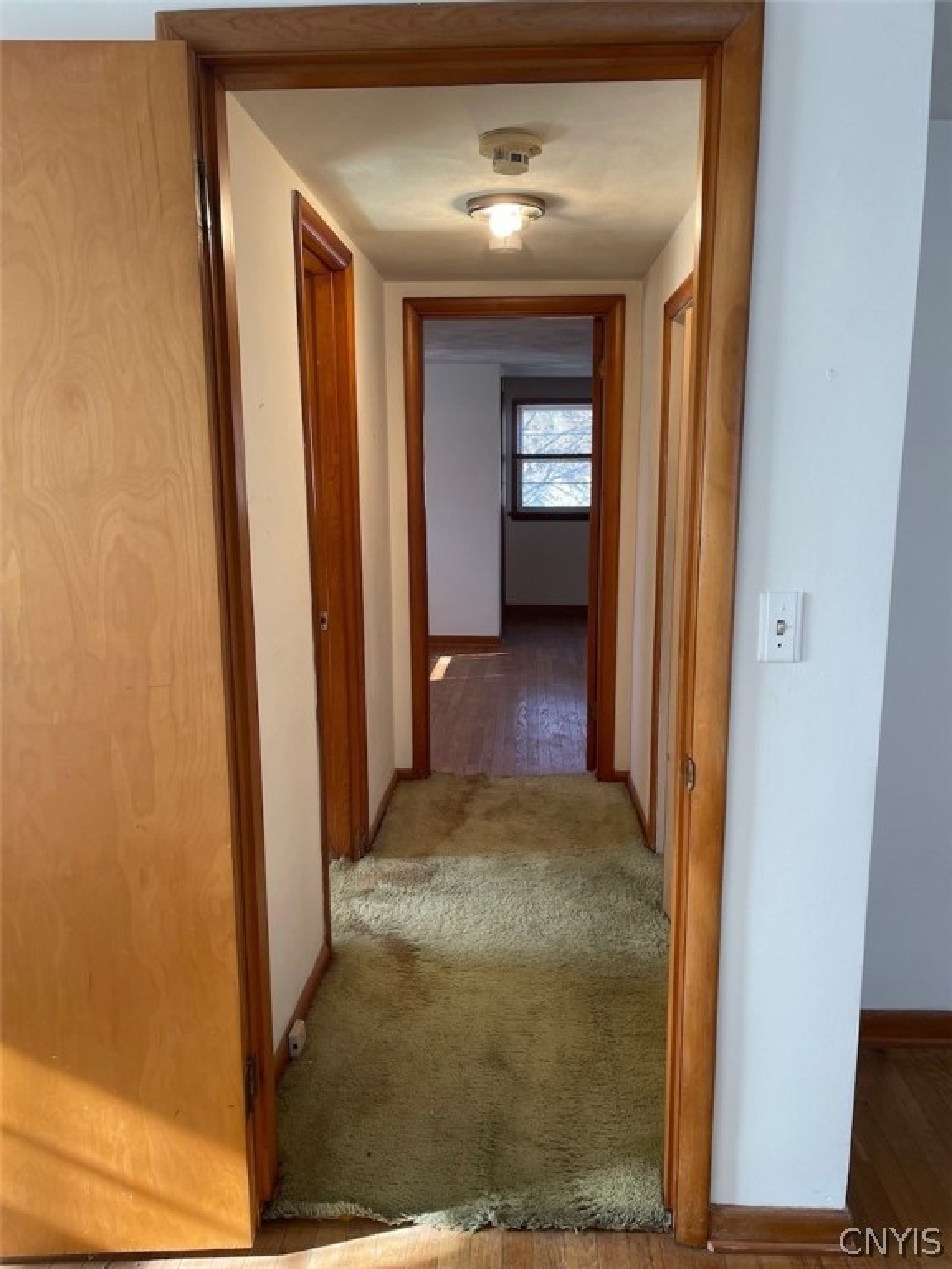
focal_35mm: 26
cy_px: 634
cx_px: 476
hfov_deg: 53.1
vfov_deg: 67.3
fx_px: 953
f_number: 1.6
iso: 100
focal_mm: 5.1
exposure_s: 1/120
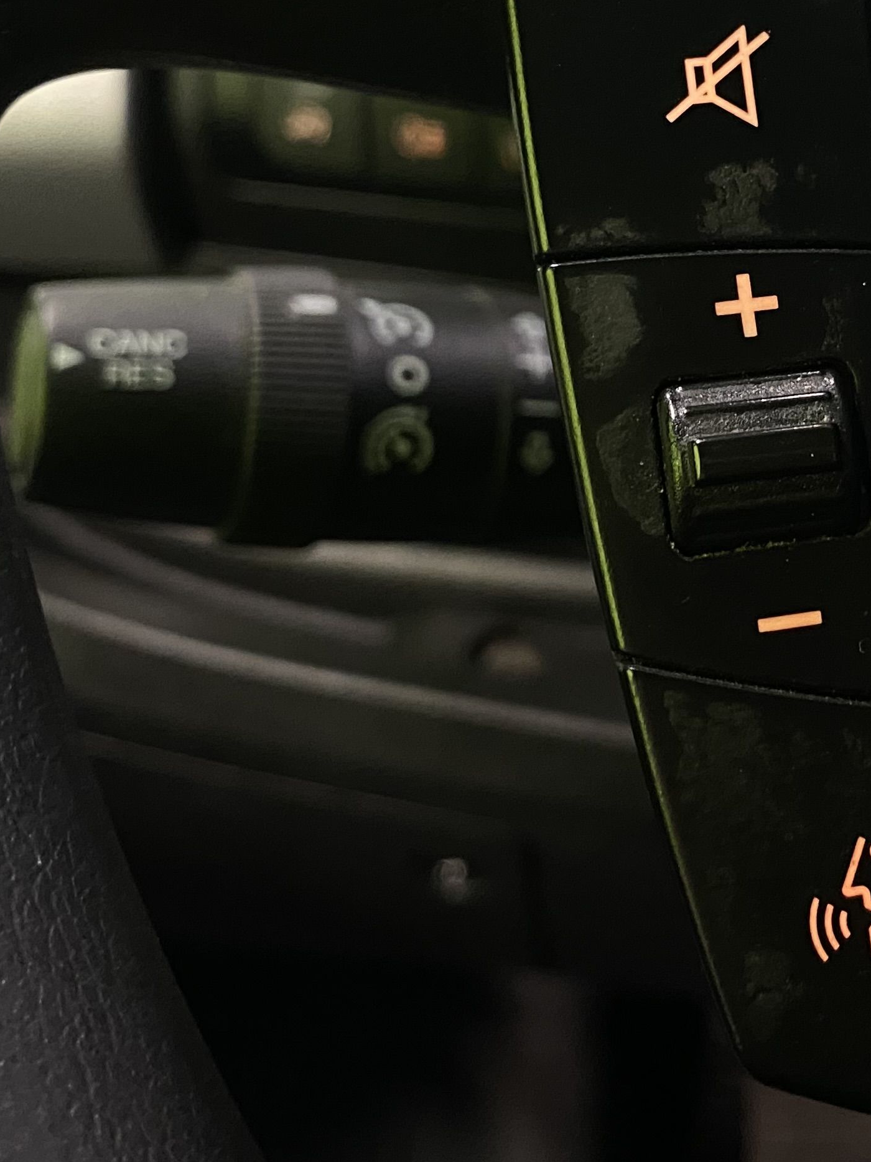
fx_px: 1812
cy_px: 401
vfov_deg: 35.3
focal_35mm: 54
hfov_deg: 25.9
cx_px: 840
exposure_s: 1/25
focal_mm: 4.25
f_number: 1.8
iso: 500
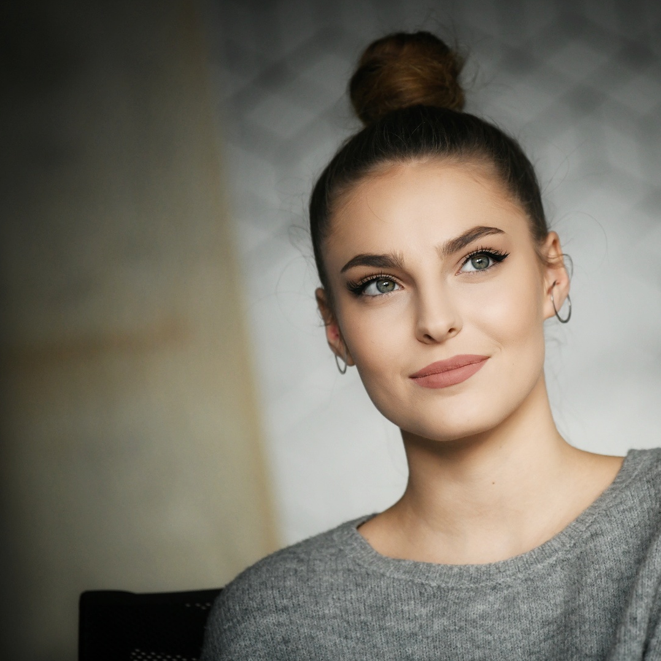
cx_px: 476
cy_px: 330
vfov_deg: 7.6
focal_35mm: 230
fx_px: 4969
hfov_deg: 7.6
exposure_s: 1/800
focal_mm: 180
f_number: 2.8
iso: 1600
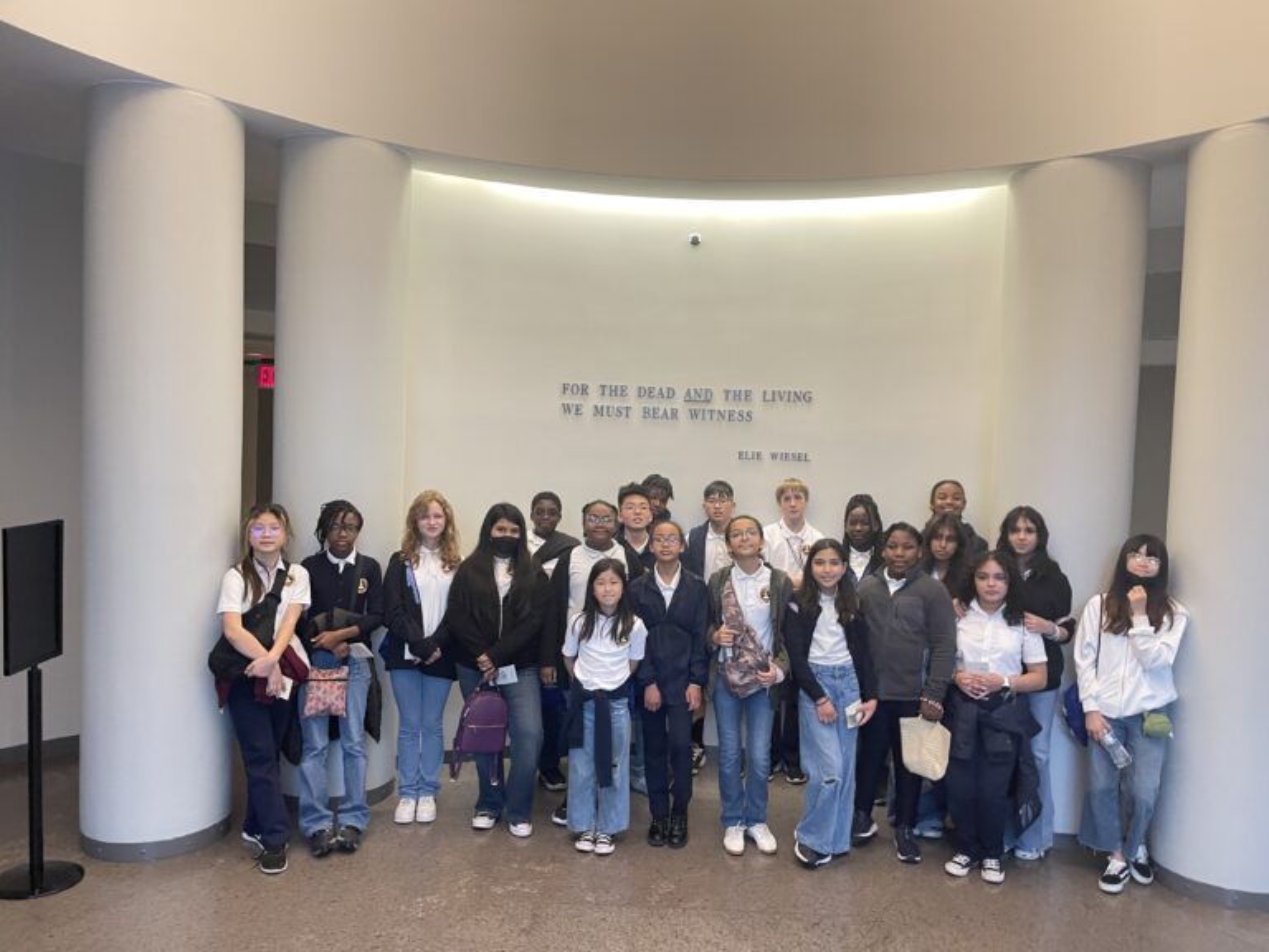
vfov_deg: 53.1
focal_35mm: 26
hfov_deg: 67.3
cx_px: 634
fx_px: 953
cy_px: 476
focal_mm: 5.1
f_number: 1.6
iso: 200
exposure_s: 1/60
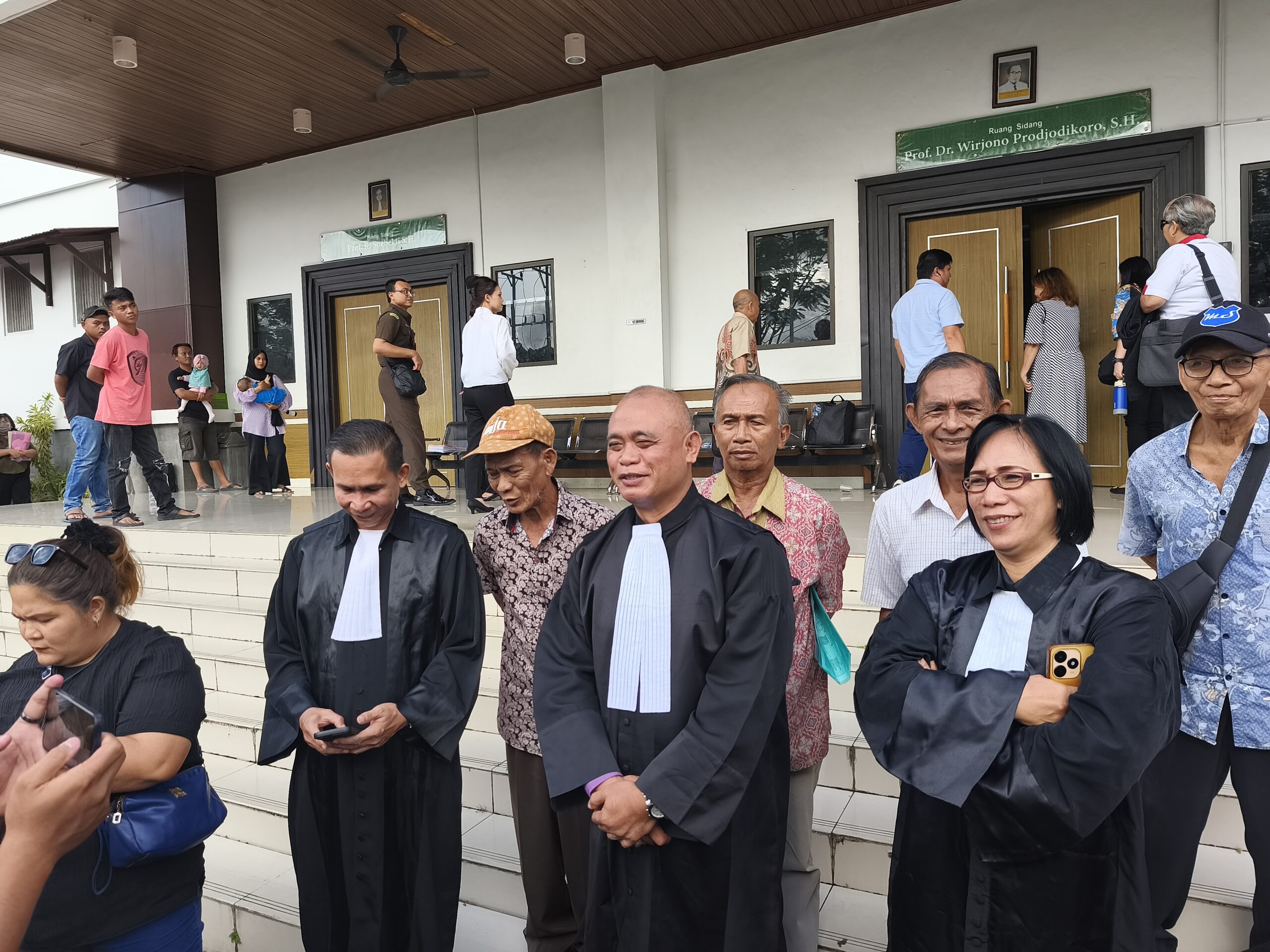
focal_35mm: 23
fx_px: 844
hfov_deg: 73.9
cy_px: 476
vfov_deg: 58.9
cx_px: 635
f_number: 1.65
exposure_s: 1/224
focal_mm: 6.18
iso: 50
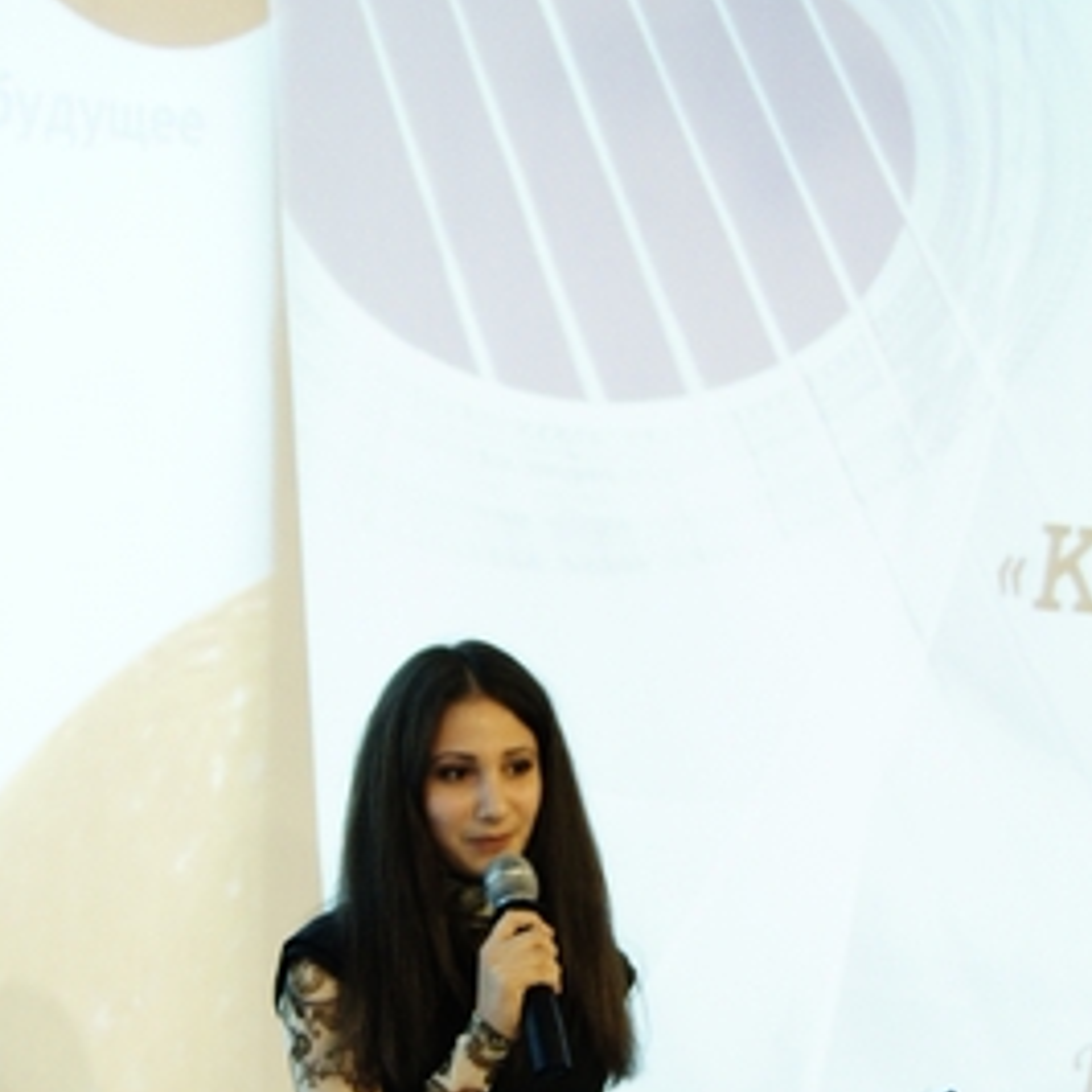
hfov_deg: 25.0
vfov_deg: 24.8
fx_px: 2463
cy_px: 792
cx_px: 536
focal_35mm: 69
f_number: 4
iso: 1600
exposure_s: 1/20
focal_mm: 24
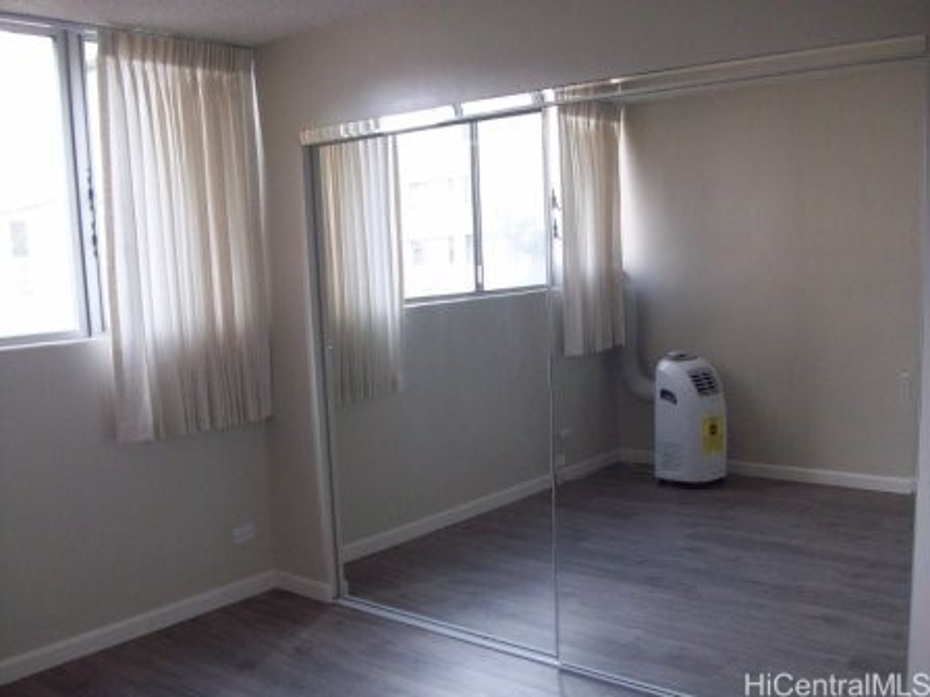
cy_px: 348
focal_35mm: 34
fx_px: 913
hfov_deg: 54.0
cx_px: 465
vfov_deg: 41.8
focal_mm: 5.7
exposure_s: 1/128
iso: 202
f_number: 2.8
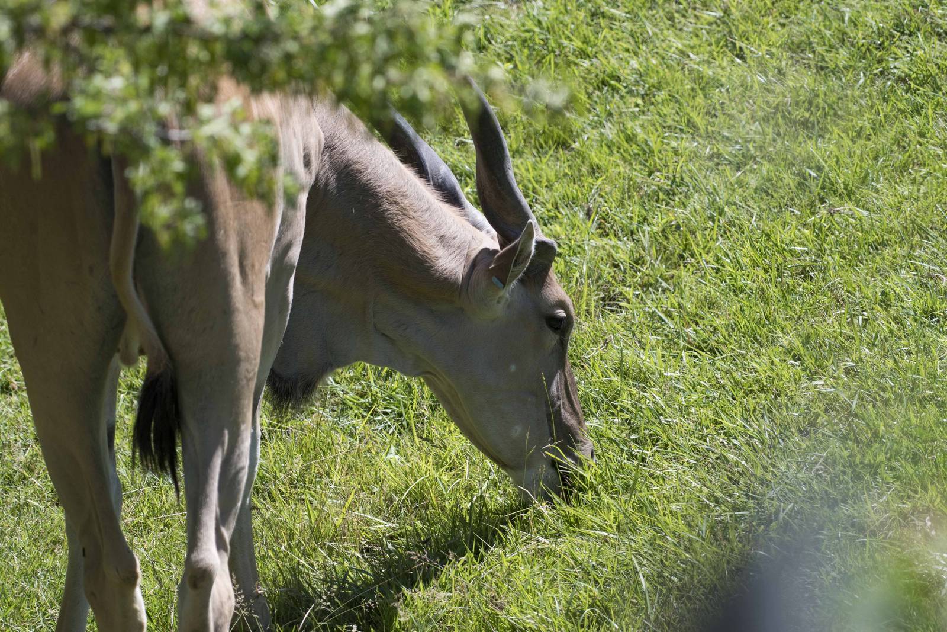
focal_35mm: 300
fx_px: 7892
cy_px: 316
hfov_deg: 6.9
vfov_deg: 4.6
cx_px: 474
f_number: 5.6
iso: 250
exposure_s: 1/1000
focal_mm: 200
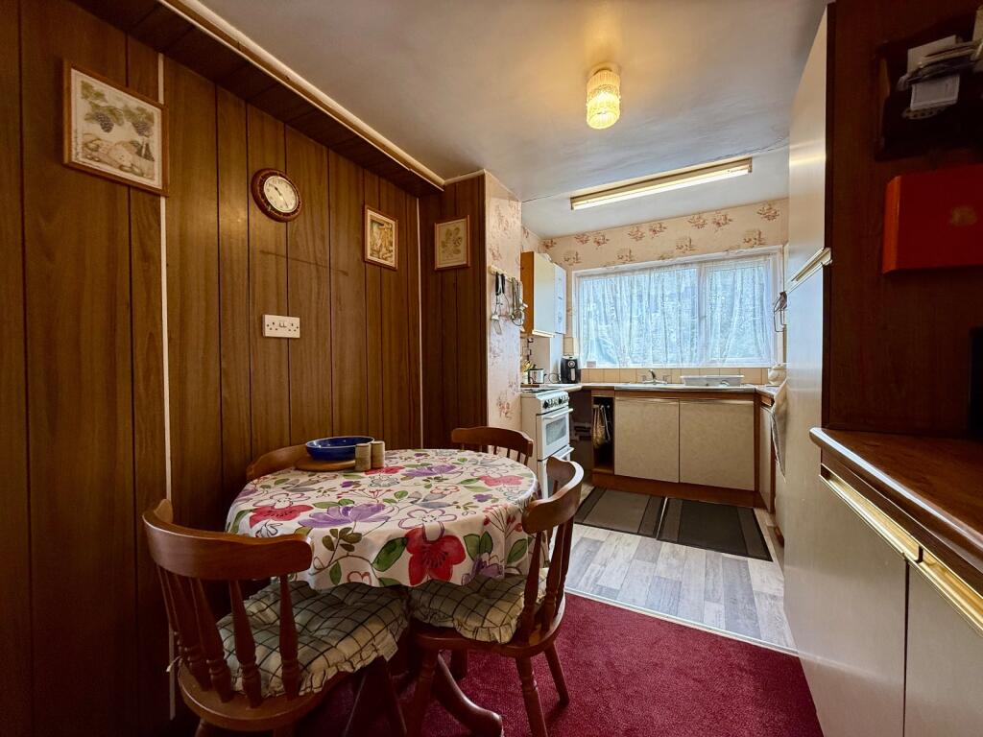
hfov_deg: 102.1
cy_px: 368
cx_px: 492
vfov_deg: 85.7
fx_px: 398
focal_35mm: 14
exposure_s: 1/100
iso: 200
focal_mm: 2.22
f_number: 2.2
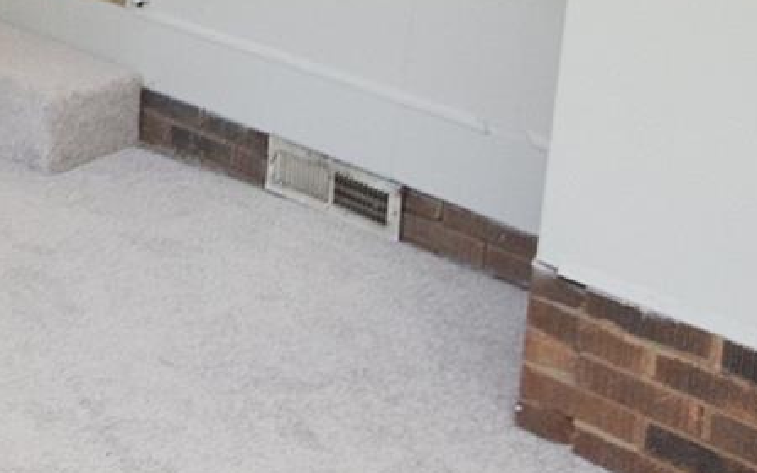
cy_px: -269
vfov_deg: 16.6
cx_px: -286
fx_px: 1444
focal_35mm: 70
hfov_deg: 24.6
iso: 1000
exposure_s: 1/60
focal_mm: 10
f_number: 3.5
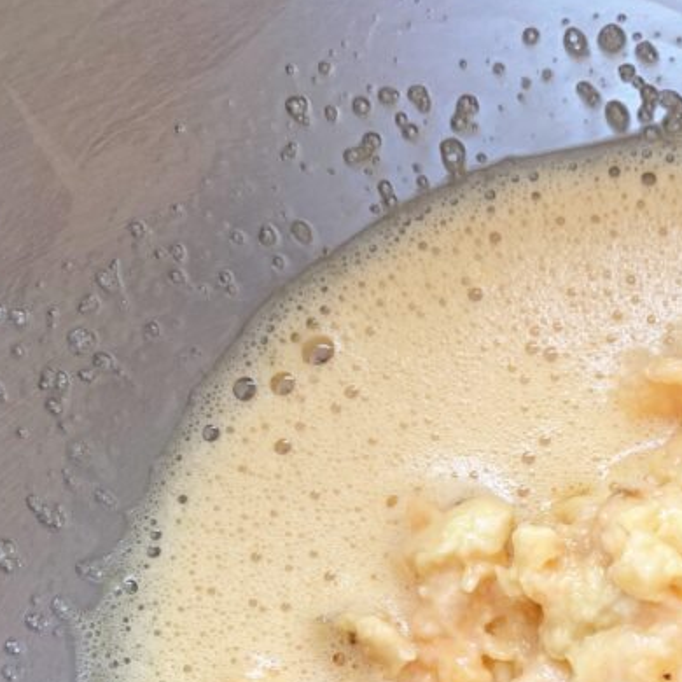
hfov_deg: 25.0
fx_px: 1449
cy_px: 651
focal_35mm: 65
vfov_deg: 25.4
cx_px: 705
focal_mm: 3.99
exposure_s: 1/100
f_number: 1.8
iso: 40
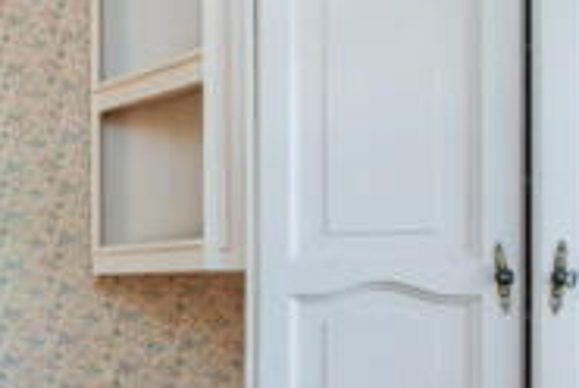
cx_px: -433
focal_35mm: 53
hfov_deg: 22.9
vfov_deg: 25.2
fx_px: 854
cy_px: 302
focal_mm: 10
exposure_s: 1/200
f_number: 5
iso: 450
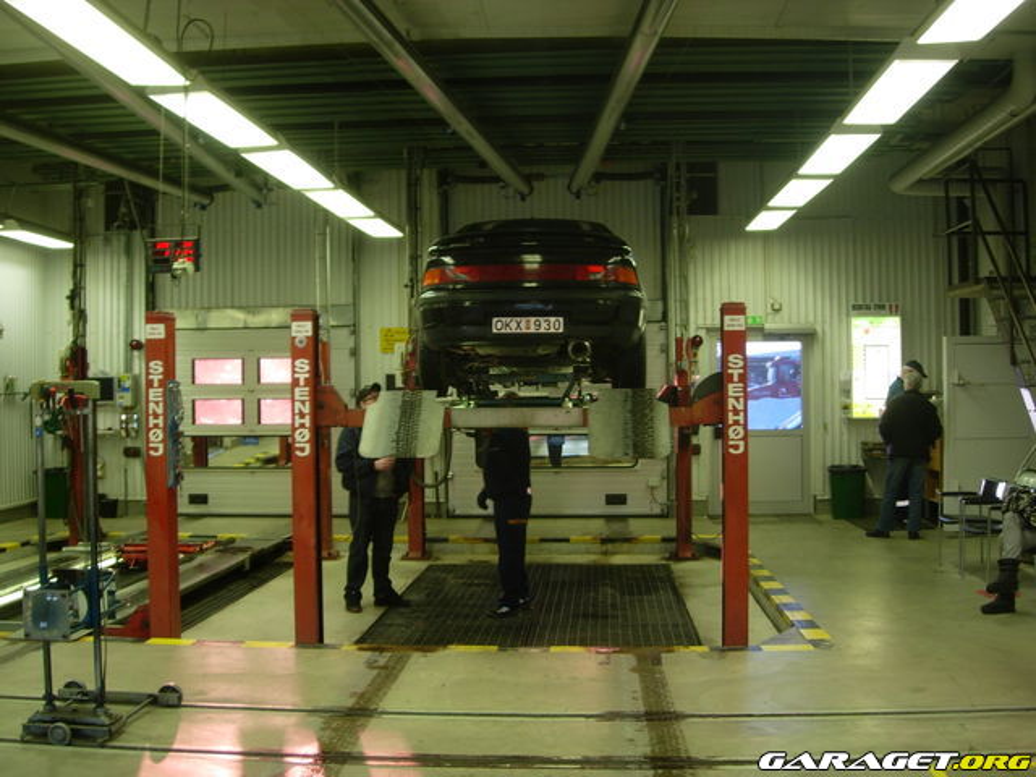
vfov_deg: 37.7
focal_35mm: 38
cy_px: 388
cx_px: 518
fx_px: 1137
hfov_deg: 49.0
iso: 79
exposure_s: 1/29.3
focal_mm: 7.8
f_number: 2.8
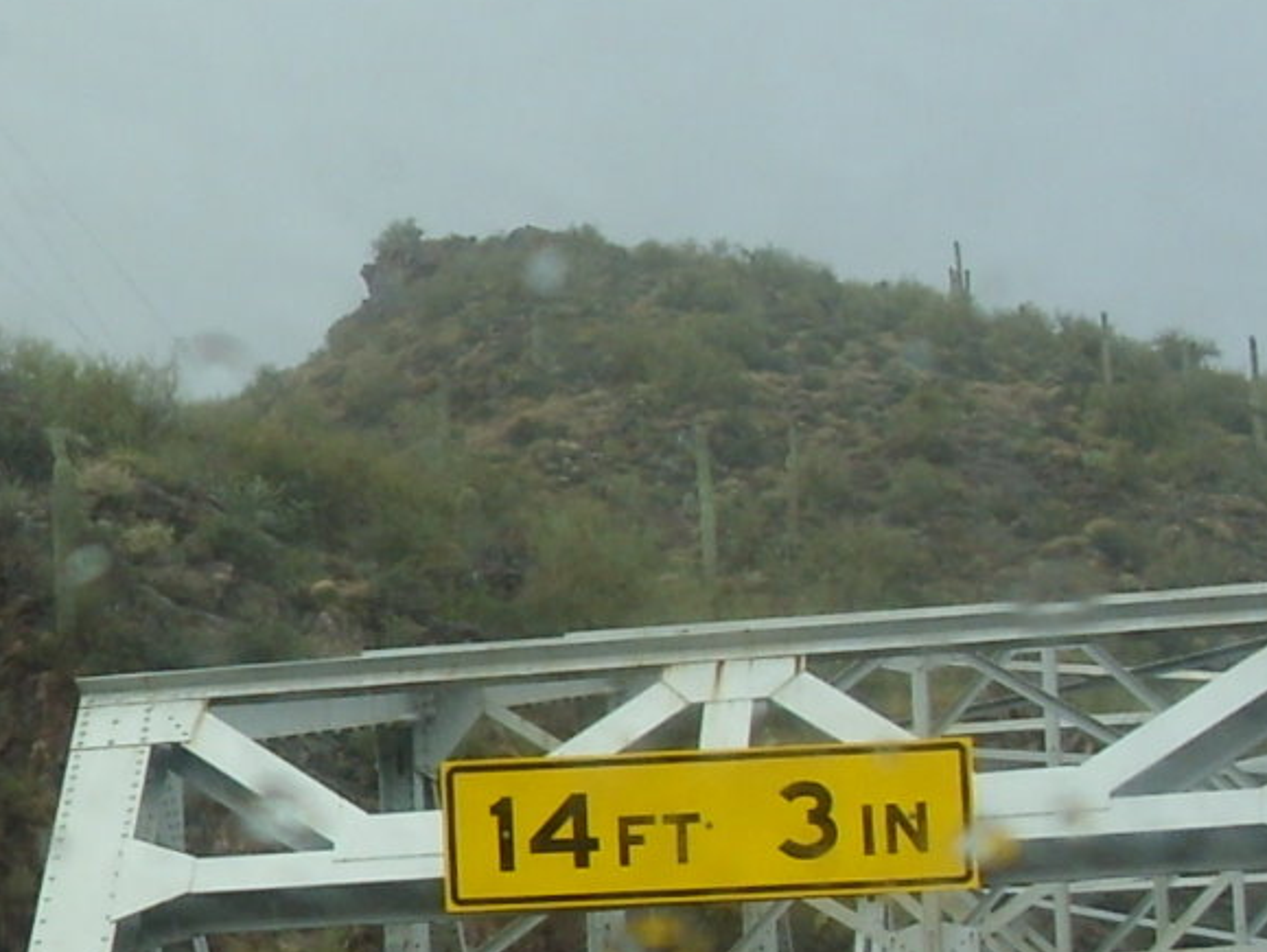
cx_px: -1020
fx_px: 6226
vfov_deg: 8.7
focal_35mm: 170
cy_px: 624
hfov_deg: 10.9
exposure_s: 1/284
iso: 50
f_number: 2.8
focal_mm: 6.3
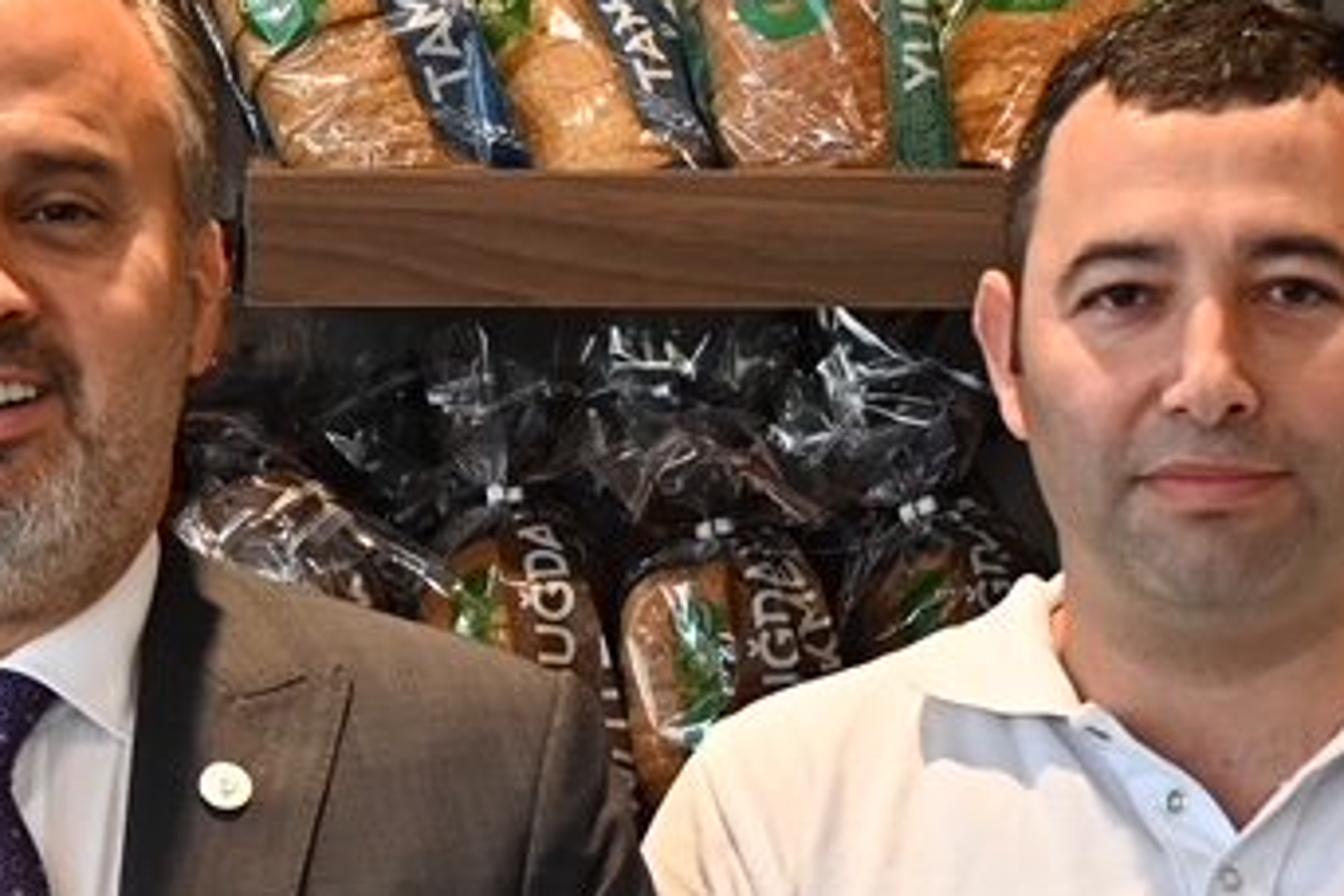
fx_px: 7877
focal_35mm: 211
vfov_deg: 6.5
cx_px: 200
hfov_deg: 9.7
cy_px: 979
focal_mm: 35
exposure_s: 1/200
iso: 250
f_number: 3.5
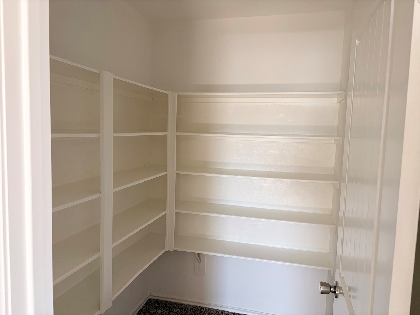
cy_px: 158
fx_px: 315
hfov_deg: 67.3
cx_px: 210
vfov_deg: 53.1
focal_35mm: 26
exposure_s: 1/60
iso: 200
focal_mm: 5.96
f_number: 1.6
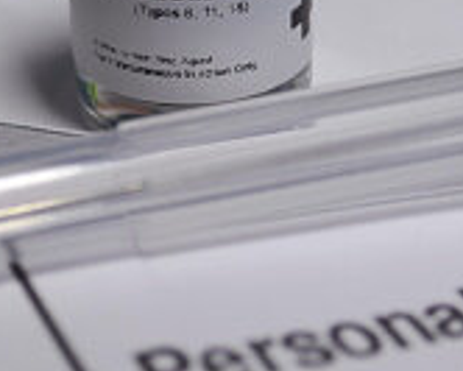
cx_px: 205
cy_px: -15
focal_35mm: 144
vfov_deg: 10.6
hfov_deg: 13.4
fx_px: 1974
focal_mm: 18.2
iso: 125
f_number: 4.1
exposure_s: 1/400
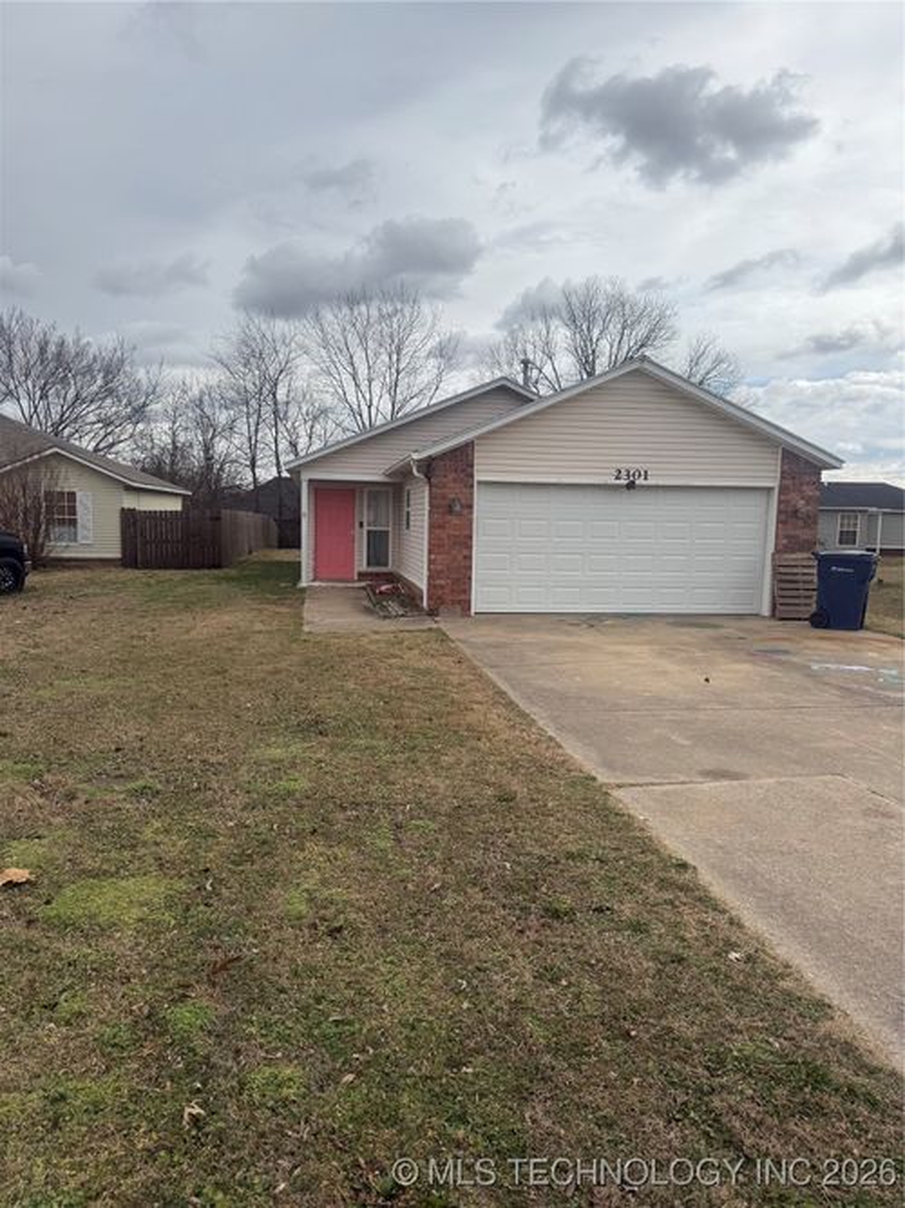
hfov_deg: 56.8
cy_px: 604
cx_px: 452
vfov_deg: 71.6
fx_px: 837
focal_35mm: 24
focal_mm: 6.76
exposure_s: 1/4167
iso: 80
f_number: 1.78
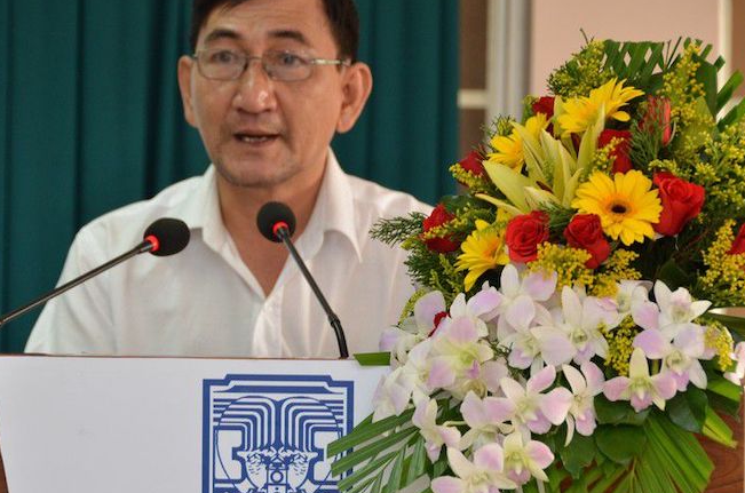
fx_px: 3428
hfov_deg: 12.4
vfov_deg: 8.2
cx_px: 323
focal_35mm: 166
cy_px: 261
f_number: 5.3
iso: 800
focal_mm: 90
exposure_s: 1/60
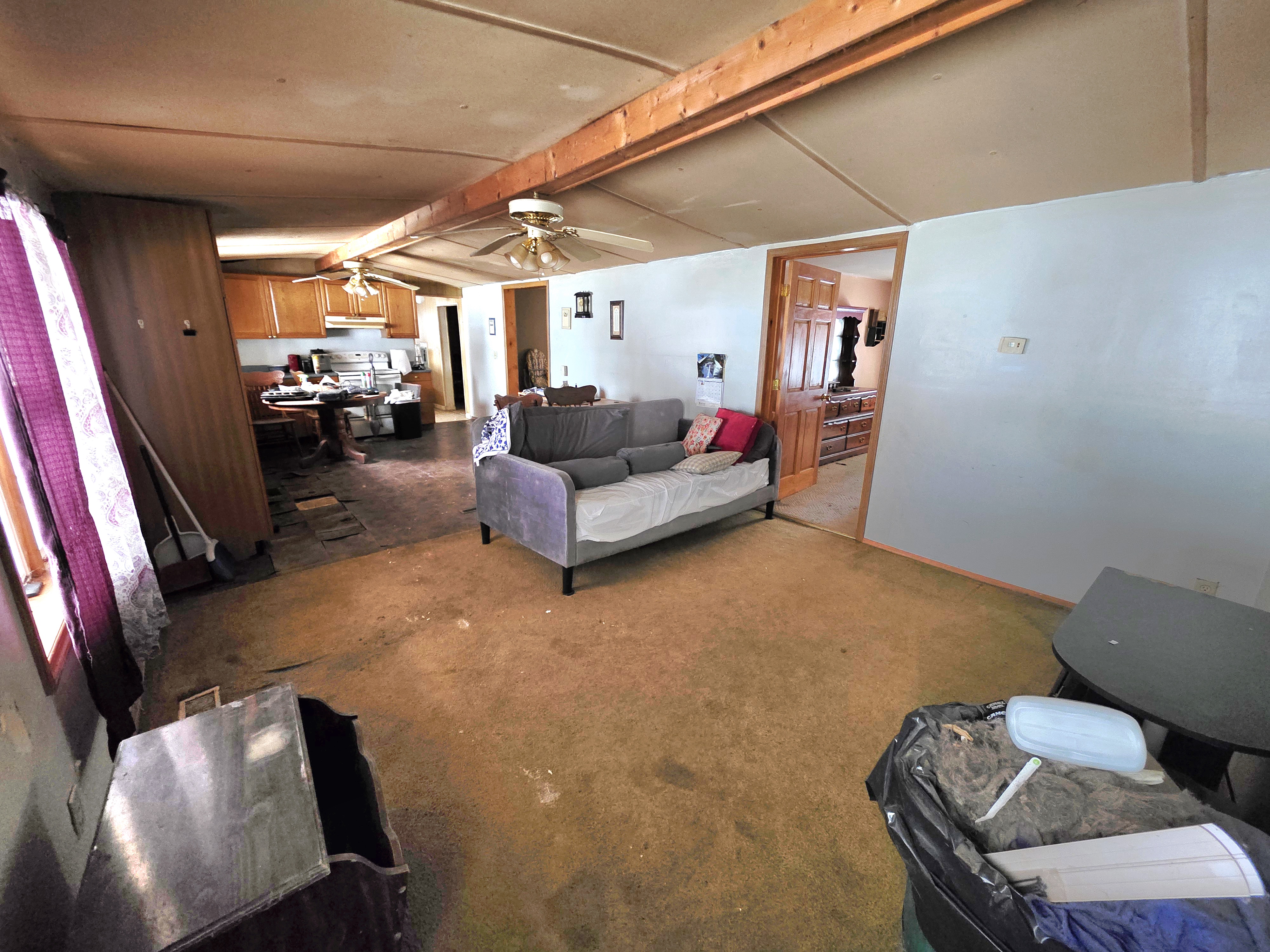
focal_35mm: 13
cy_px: 476
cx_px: 635
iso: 1000
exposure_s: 1/40
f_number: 1.9
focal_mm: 2.2
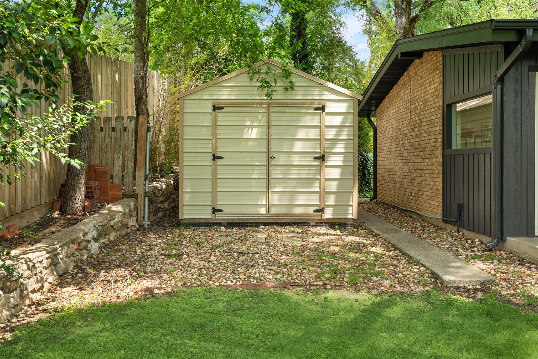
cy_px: 180
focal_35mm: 35
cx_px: 269
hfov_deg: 54.4
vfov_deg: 37.8
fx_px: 523
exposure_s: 1/40
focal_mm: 35
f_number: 9
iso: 400
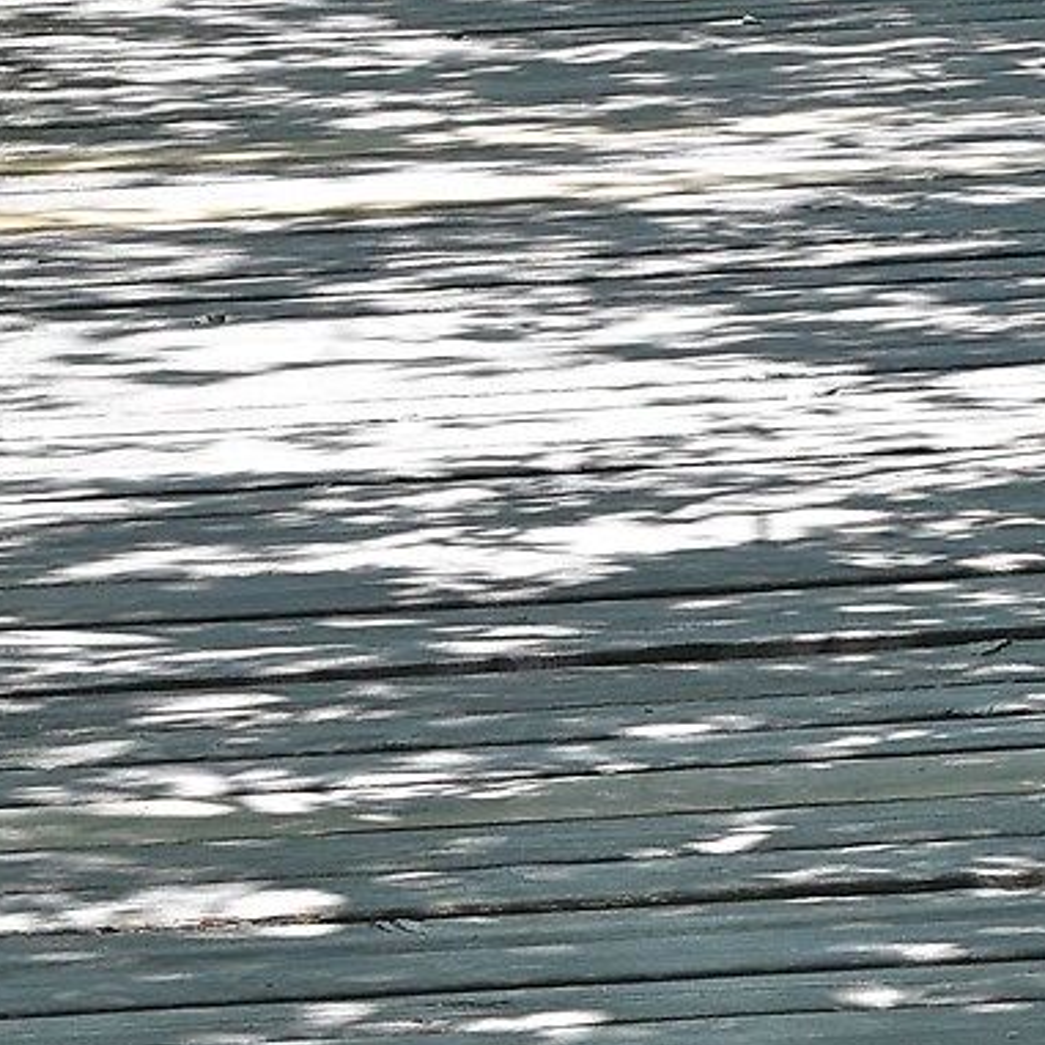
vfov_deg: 4.4
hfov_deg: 4.4
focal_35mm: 401
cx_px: 549
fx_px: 13696
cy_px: 708
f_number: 8
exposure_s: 1/250
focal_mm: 50
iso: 320
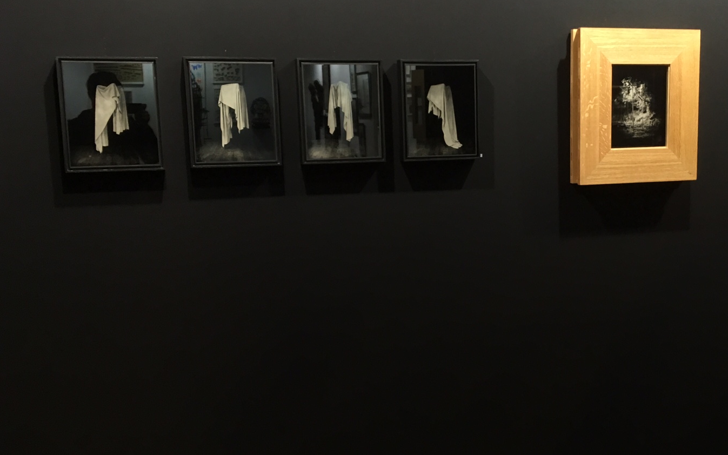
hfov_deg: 42.6
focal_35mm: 46
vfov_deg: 28.0
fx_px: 913
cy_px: 242
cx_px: 516
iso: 125
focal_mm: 4.15
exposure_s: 1/33
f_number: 2.2
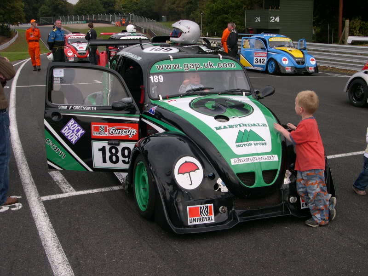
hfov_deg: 40.4
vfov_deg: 30.9
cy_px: 138
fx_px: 500
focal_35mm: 47
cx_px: 184
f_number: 8.4
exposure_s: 1/92.5
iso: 100
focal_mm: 10.1
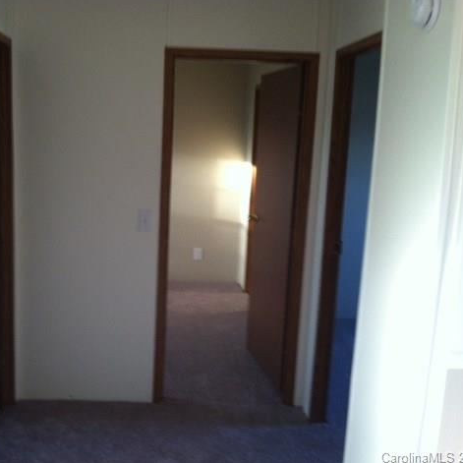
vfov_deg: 40.0
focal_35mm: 42
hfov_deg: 39.8
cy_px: 231
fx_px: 636
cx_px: 178
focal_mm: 3.85
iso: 100
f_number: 2.8
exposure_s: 1/17
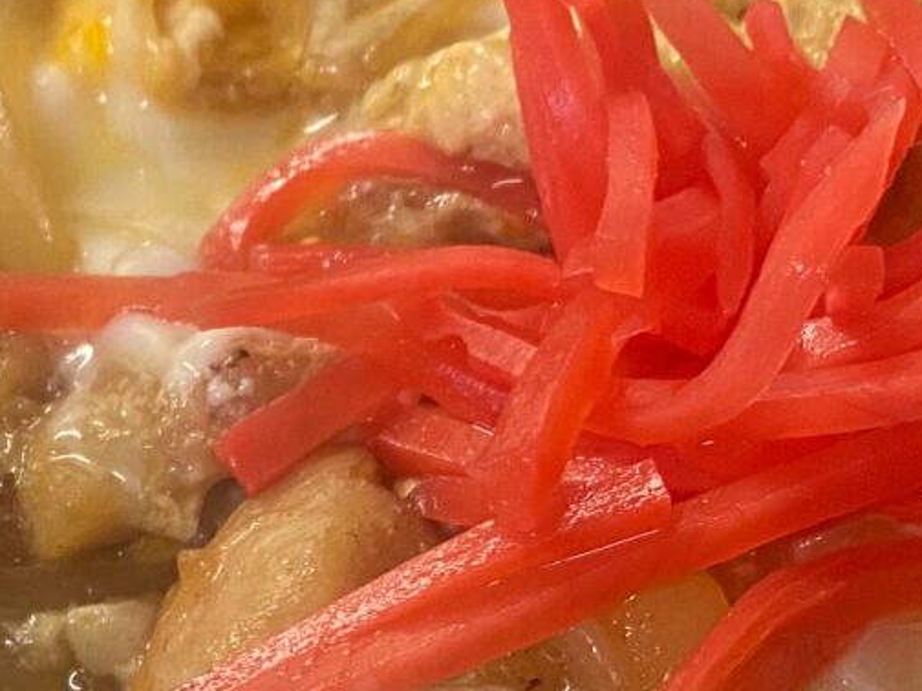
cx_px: 699
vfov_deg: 14.7
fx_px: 2637
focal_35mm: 99
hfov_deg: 19.7
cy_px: 720
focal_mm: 4.25
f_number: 1.8
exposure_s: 1/50
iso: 160
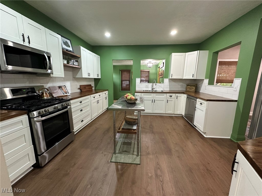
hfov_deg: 102.1
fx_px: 106
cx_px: 131
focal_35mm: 14
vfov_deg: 85.7
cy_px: 98
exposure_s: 1/60
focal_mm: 2.22
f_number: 2.2
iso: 320
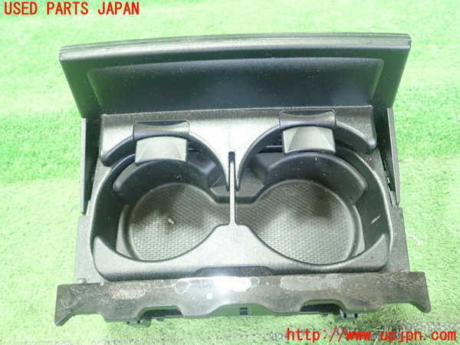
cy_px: 172
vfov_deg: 46.8
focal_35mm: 30
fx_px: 399
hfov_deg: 60.0
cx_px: 230
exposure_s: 1/60
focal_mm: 5.5
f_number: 2.3
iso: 800
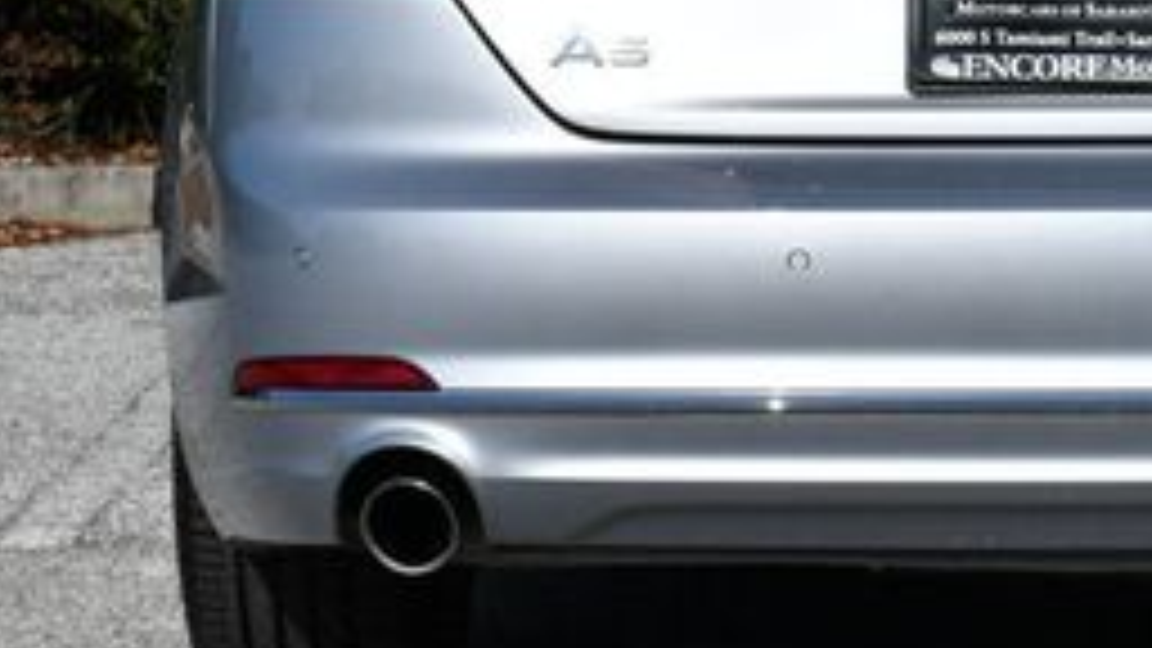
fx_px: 6079
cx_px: 1044
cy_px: -86
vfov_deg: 6.1
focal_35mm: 199
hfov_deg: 10.8
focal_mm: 38
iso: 100
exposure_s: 1/500
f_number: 11
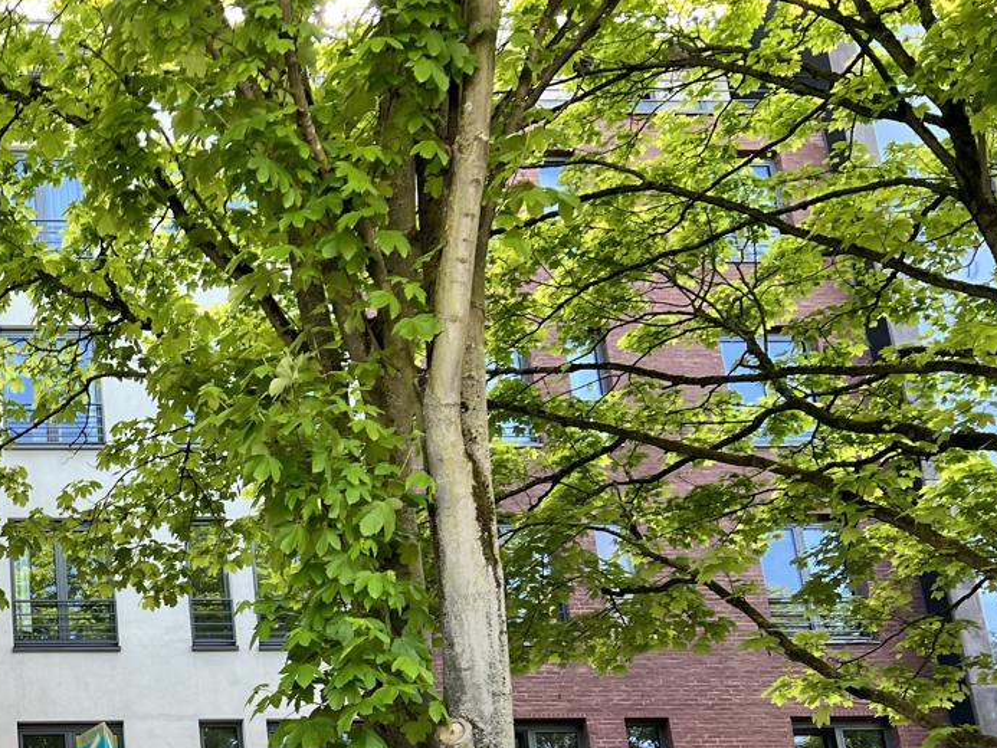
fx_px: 1728
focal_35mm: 60
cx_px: -114
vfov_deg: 23.5
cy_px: 725
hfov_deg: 29.0
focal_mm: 5.7
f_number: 1.5
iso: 50
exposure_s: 1/418
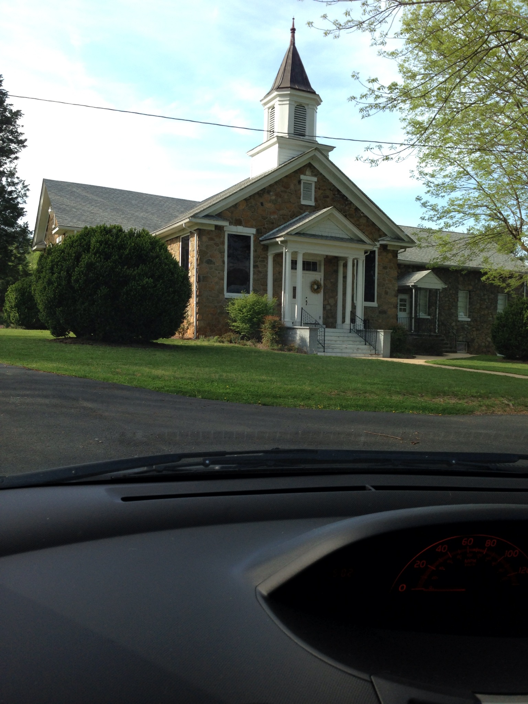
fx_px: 671
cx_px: 264
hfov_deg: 42.9
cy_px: 352
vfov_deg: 55.4
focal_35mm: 33
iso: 50
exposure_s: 1/396
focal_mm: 4.13
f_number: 2.4
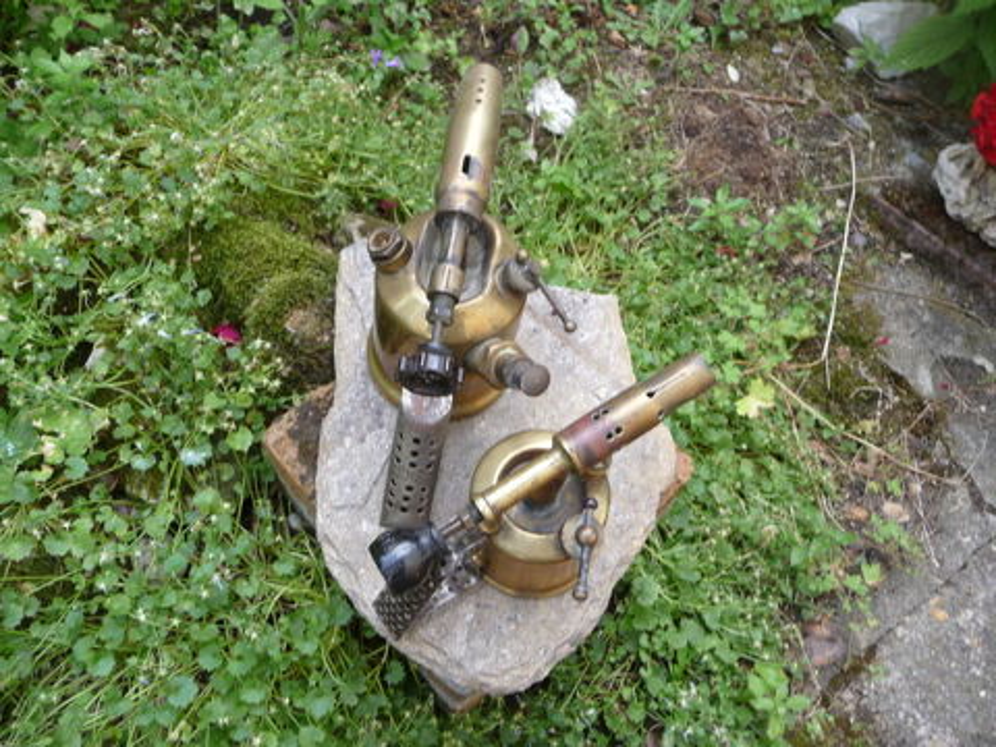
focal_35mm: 28
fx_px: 806
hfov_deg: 63.4
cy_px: 374
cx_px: 498
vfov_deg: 49.7
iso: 100
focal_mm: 4.7
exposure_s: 1/80
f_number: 3.3
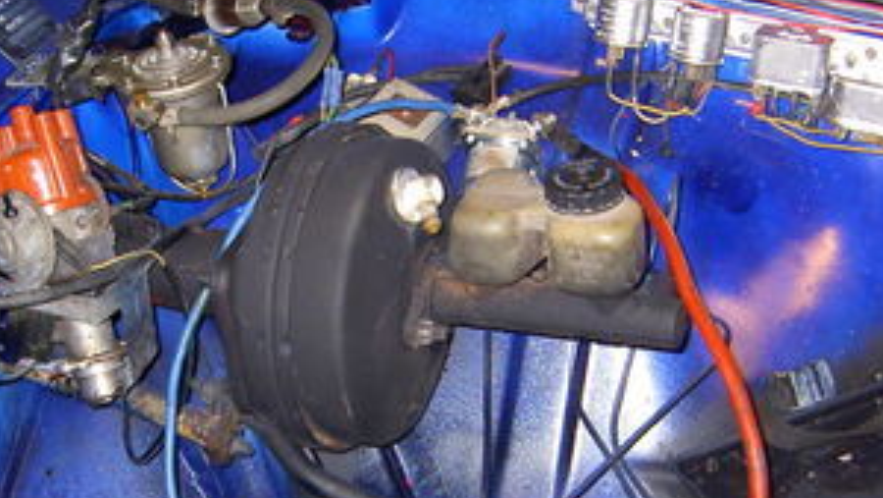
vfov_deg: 15.3
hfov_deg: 26.8
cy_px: 354
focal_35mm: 79
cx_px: 442
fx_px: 1850
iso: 100
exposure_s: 1/60
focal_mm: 5.6
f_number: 2.8
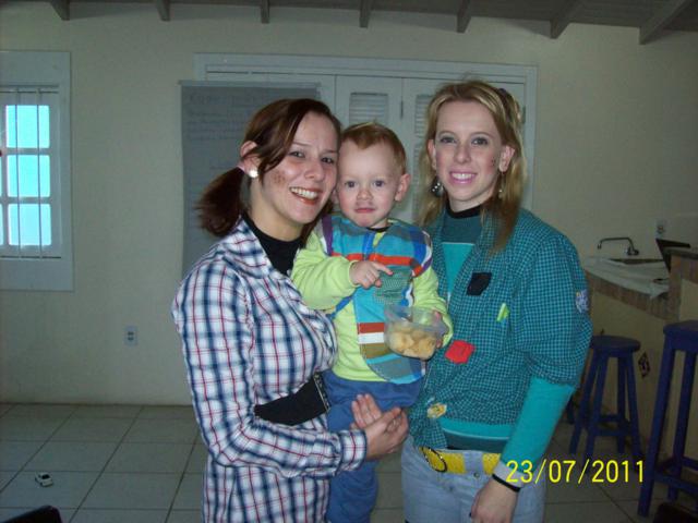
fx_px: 726
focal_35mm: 36
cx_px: 349
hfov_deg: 51.4
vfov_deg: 39.7
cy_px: 262
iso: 200
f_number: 2.7
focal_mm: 6
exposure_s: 1/64
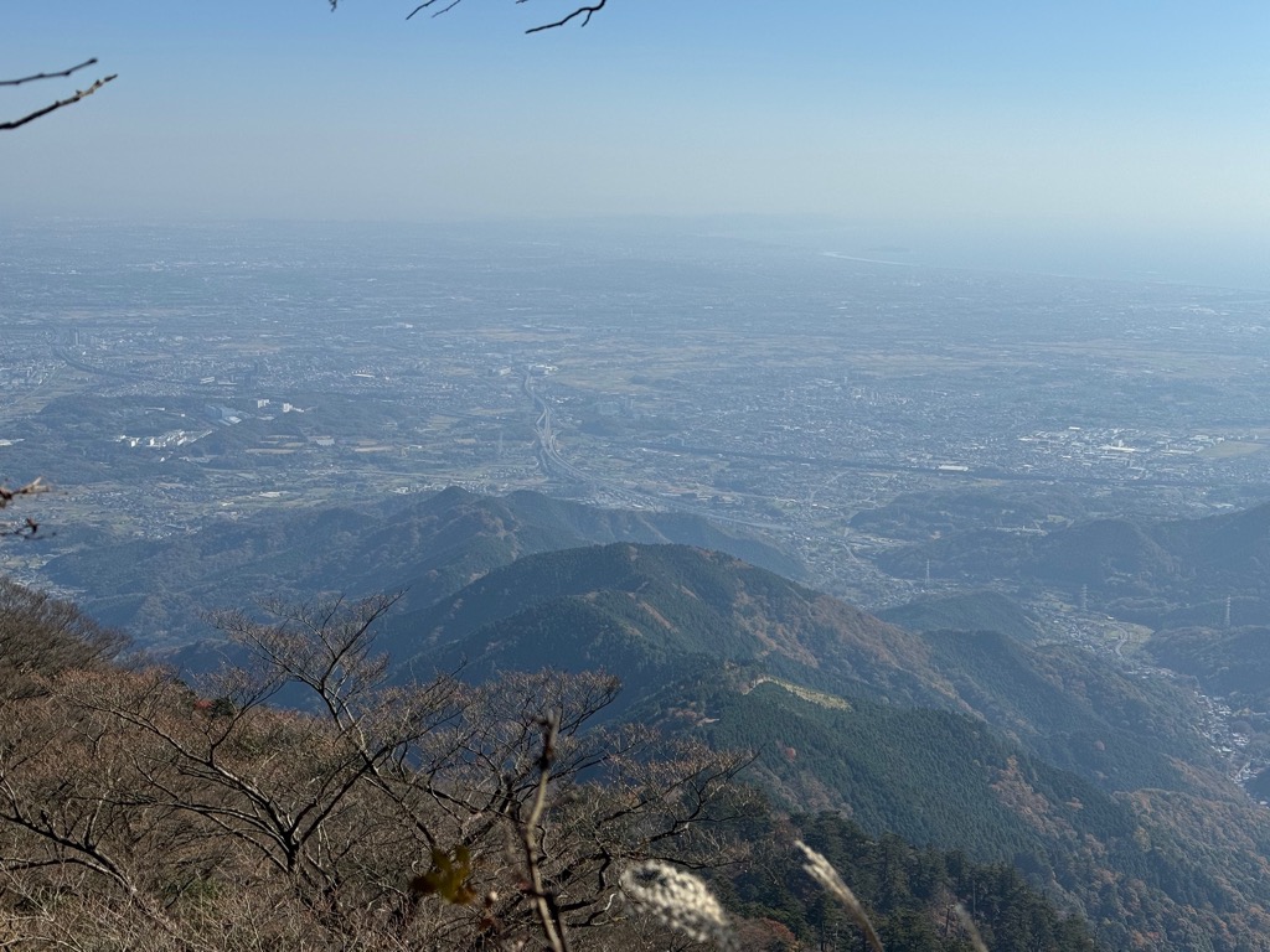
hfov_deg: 39.7
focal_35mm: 48
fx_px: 1761
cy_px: 476
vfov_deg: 30.3
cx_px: 635
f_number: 1.78
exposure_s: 1/7092
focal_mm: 6.86
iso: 64
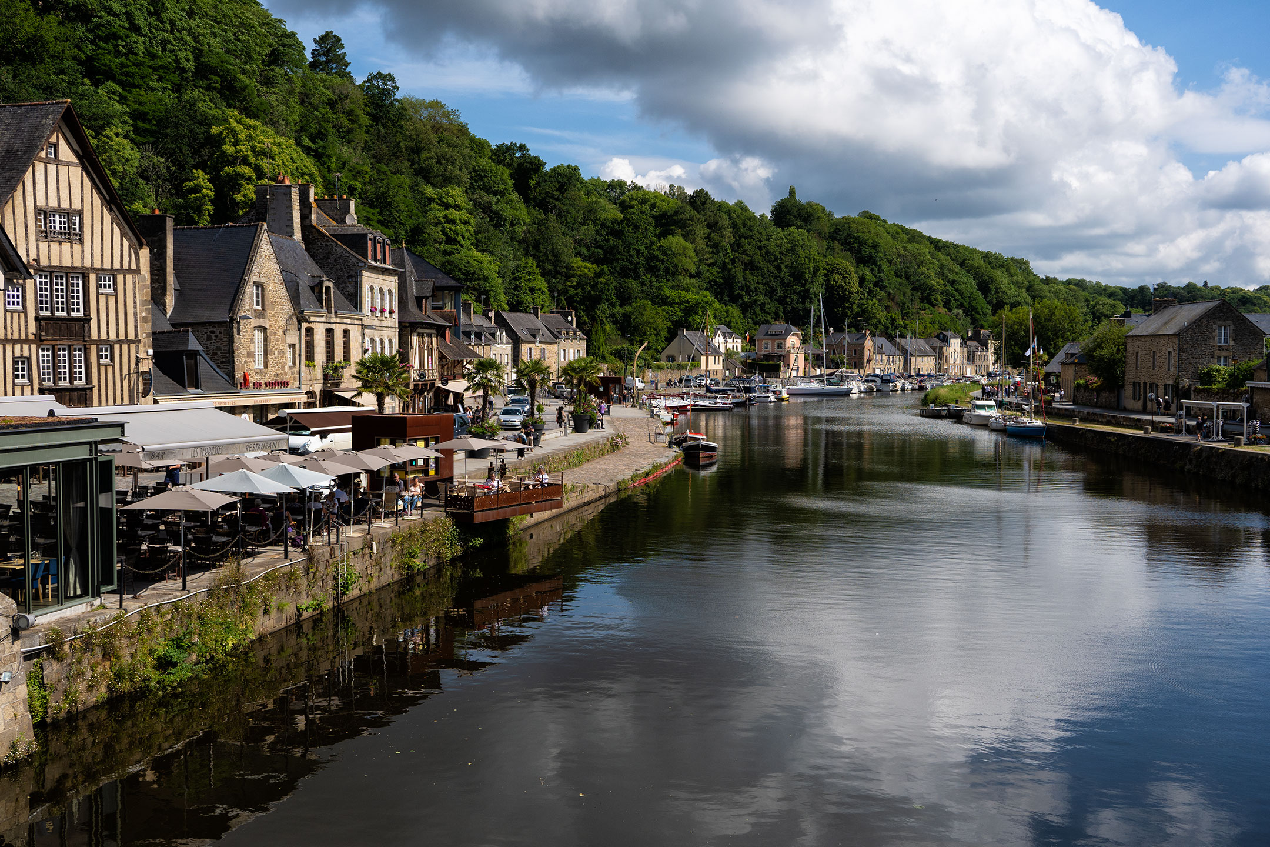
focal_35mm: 38
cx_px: 635
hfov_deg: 50.8
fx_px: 1339
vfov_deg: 35.1
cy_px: 424
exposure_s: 1/800
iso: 100
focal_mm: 25.3
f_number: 5.6
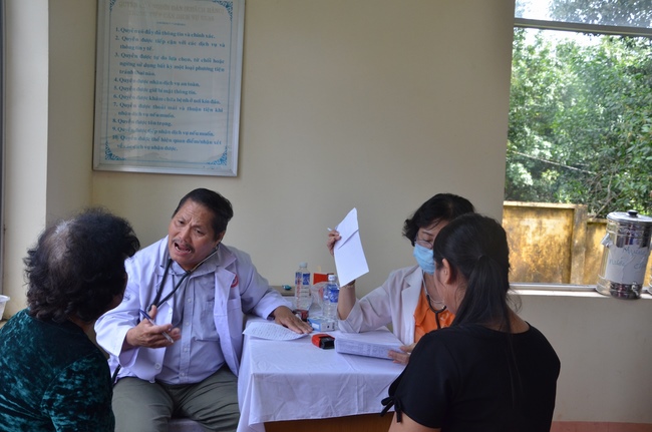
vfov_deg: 36.7
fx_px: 651
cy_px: 216
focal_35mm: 36
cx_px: 326
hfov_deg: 53.2
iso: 1000
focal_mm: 24
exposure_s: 1/250
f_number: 9
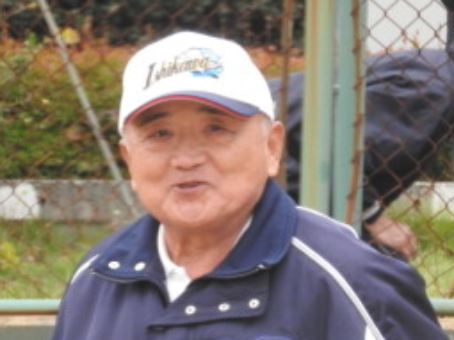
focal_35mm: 776
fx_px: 10173
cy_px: 335
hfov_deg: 2.6
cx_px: 176
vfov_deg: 1.9
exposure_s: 1/125
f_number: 5.5
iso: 320
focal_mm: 59.1
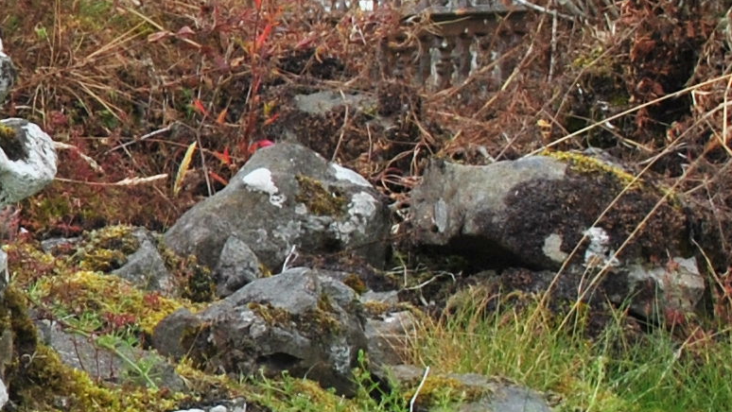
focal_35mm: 236
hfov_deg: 8.6
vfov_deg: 5.1
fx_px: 4582
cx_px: -750
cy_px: 74
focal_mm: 30
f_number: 9
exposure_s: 1/125
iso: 200
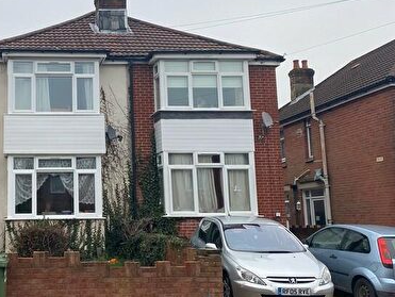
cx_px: 69
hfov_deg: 37.3
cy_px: 137
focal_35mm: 49
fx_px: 560
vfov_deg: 29.7
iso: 32
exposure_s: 1/391
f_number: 1.8
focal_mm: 4.25
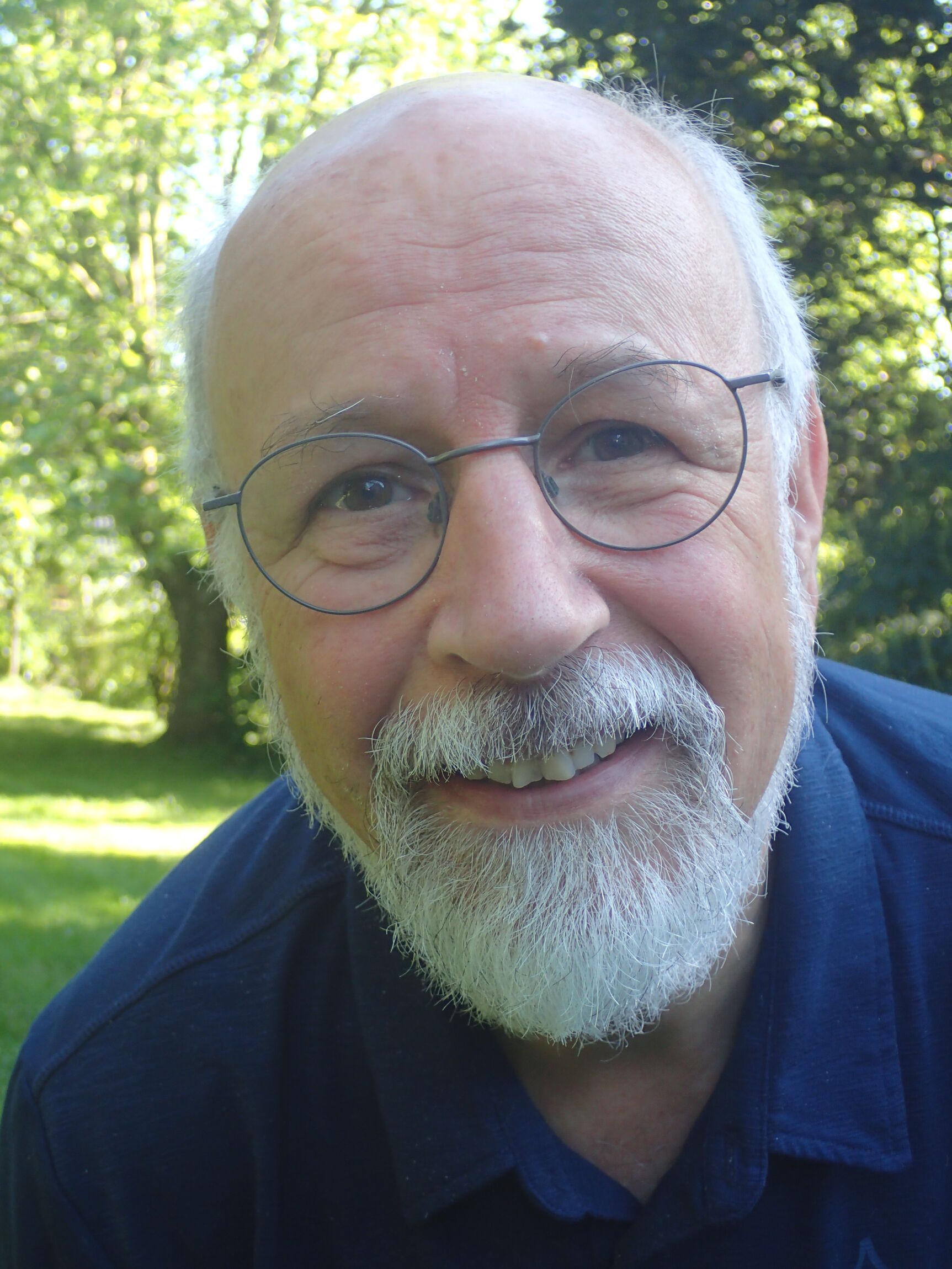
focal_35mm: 53
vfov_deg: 36.2
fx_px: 1943
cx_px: 476
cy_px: 634
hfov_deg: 27.5
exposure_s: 1/100
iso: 200
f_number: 3.4
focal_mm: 9.61
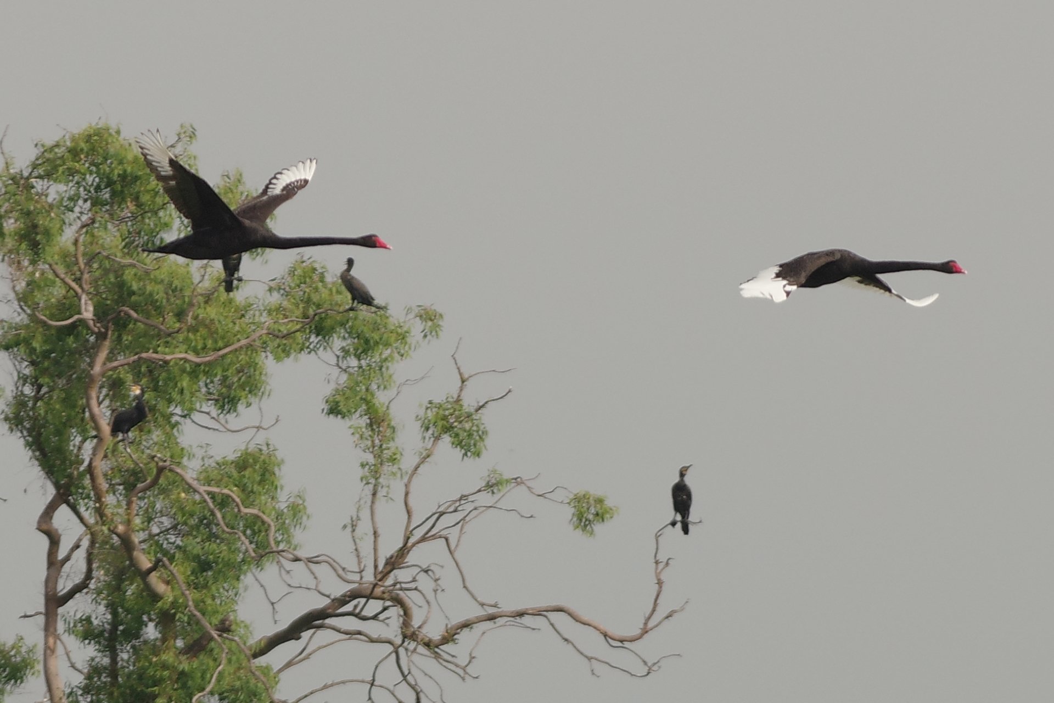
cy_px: 352
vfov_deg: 3.0
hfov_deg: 4.5
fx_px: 13555
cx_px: 527
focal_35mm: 463
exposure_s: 1/1600
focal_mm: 300
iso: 200
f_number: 5.6
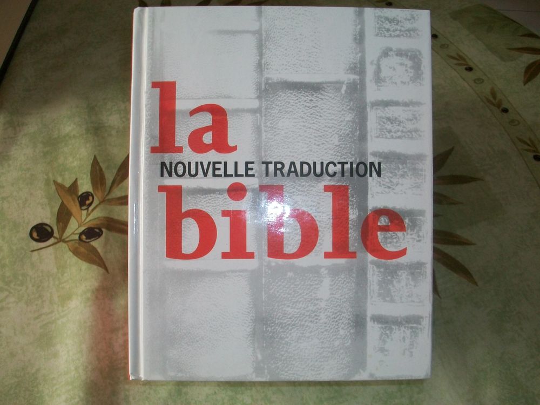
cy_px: 202
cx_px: 270
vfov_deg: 41.8
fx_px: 530
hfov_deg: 54.0
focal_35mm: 34
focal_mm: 5.7
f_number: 2.8
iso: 120
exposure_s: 1/60
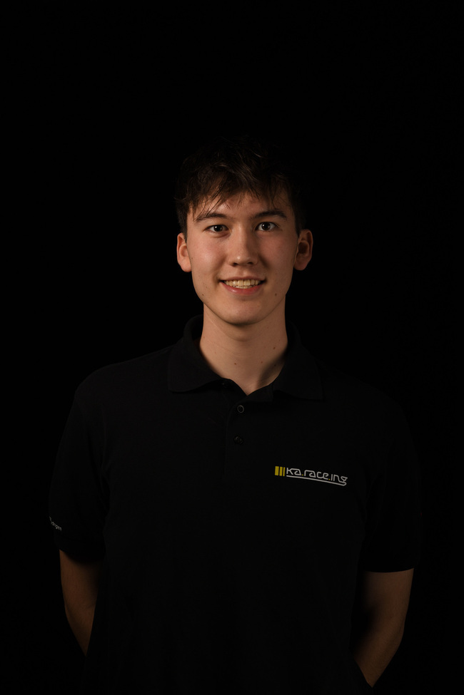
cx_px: 232
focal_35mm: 85
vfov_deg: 23.9
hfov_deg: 16.1
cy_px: 348
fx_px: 1643
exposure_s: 1/250
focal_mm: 85
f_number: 8
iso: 64
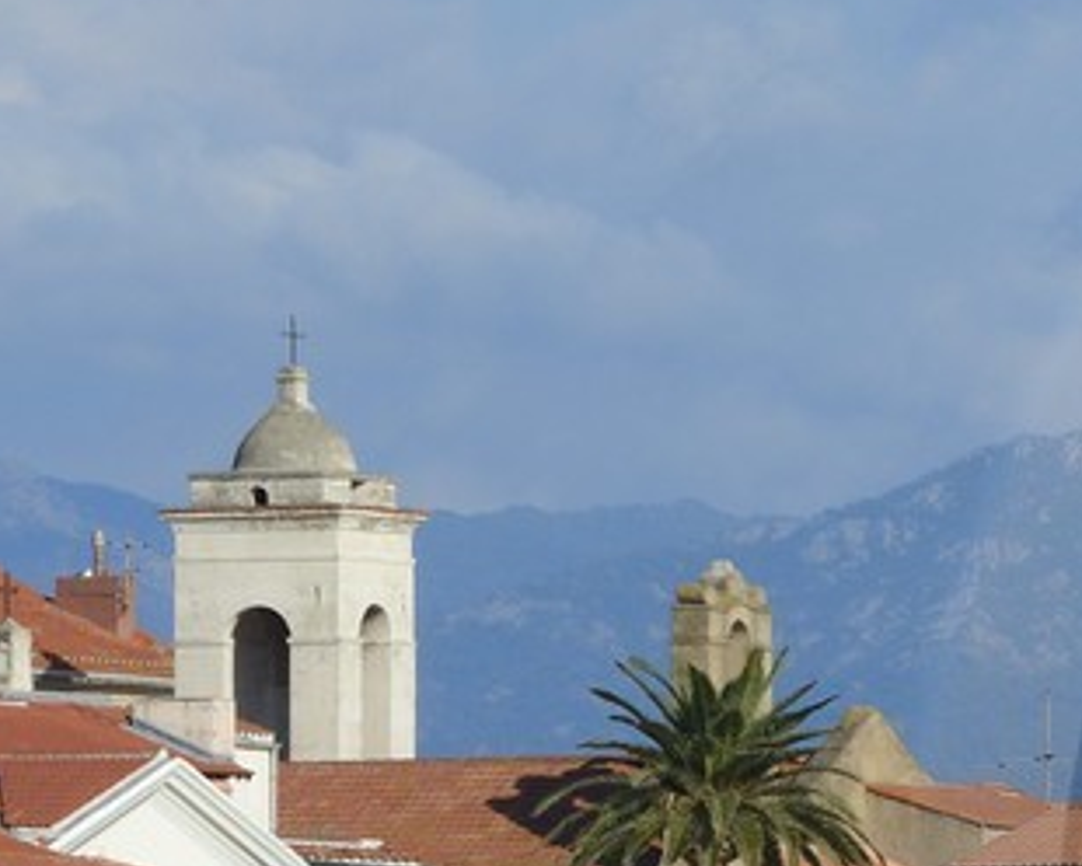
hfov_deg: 2.7
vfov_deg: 2.1
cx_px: 2335
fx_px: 23217
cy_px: 1020
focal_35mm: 725
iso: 200
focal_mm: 150
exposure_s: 1/250
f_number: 14
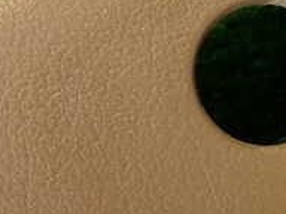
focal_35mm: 78
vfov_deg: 18.9
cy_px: 103
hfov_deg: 24.2
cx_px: 270
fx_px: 644
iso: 200
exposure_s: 1/40
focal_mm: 4.5
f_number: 2
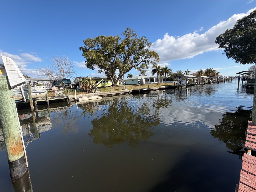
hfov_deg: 102.1
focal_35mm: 14
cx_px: 128
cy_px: 96
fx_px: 104
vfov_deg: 85.7
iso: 32
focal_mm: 2.22
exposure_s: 1/770
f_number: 2.2
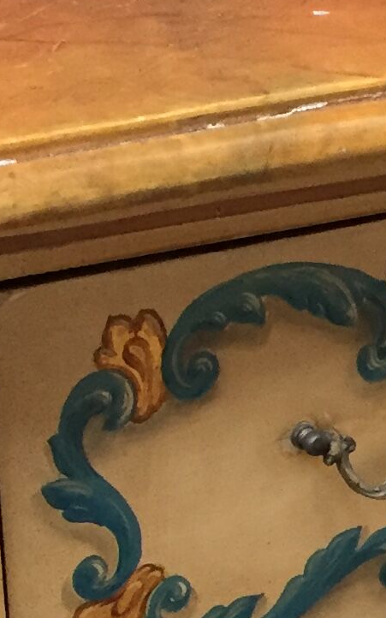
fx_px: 2341
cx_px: 425
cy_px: 763
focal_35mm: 139
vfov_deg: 14.5
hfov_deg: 9.3
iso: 200
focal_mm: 4.15
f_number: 2.2
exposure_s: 1/33
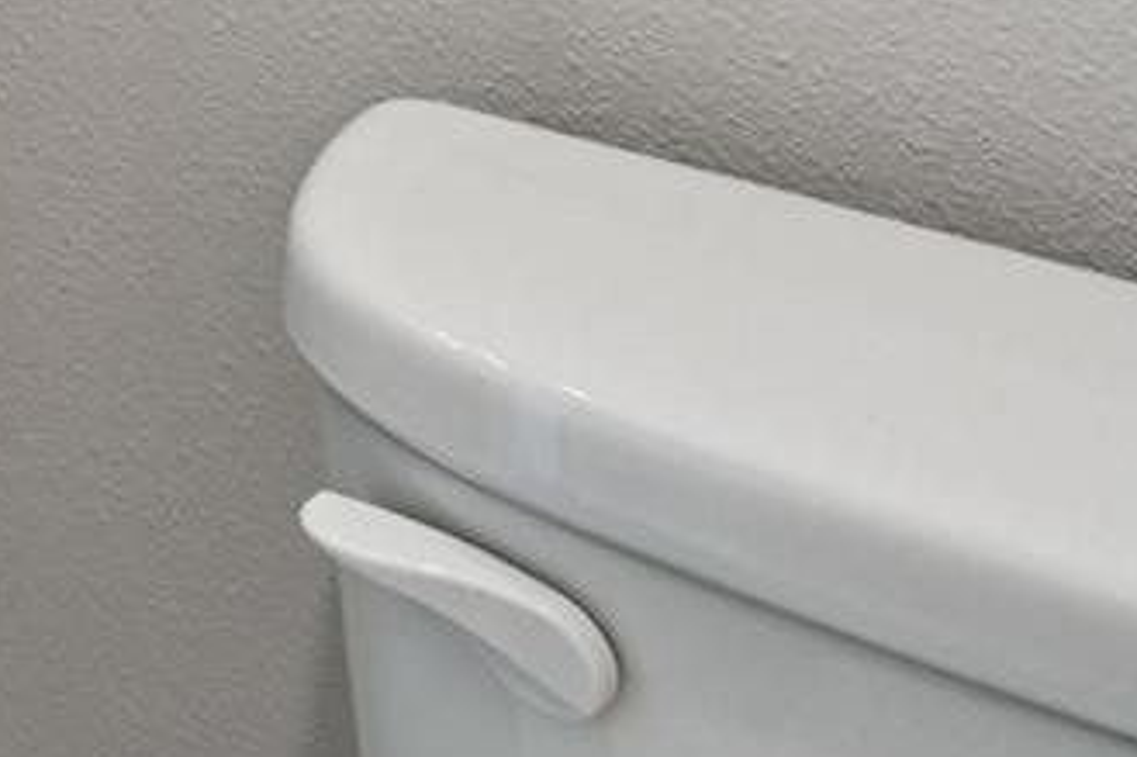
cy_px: -840
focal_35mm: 73
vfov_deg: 14.7
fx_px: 2304
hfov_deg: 16.7
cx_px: -1372
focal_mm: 10
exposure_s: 1/8
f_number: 7.1
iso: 100
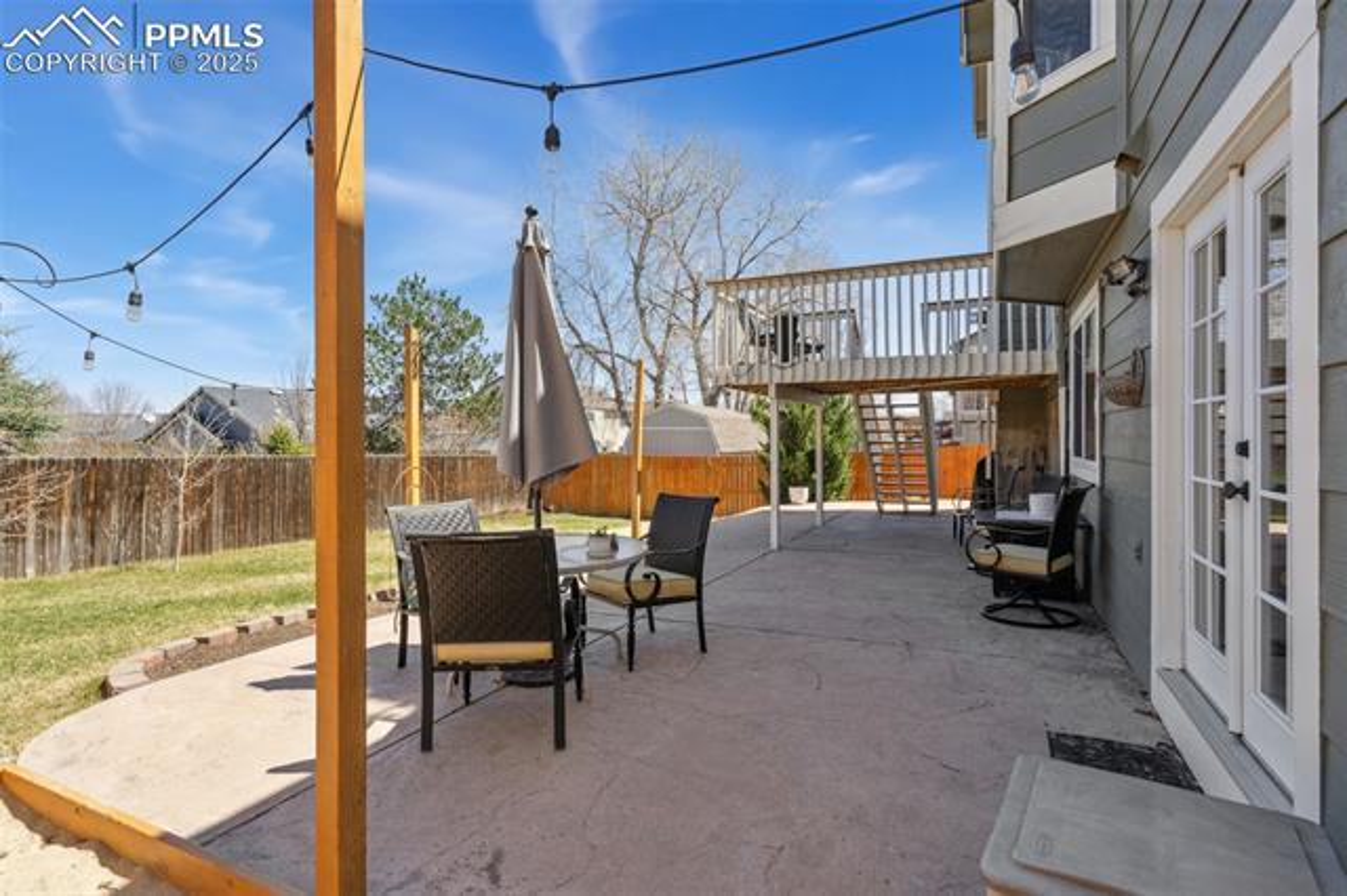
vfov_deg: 70.4
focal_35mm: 17
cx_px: 674
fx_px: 636
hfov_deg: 93.3
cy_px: 448
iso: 100
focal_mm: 17
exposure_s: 1/125
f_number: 9
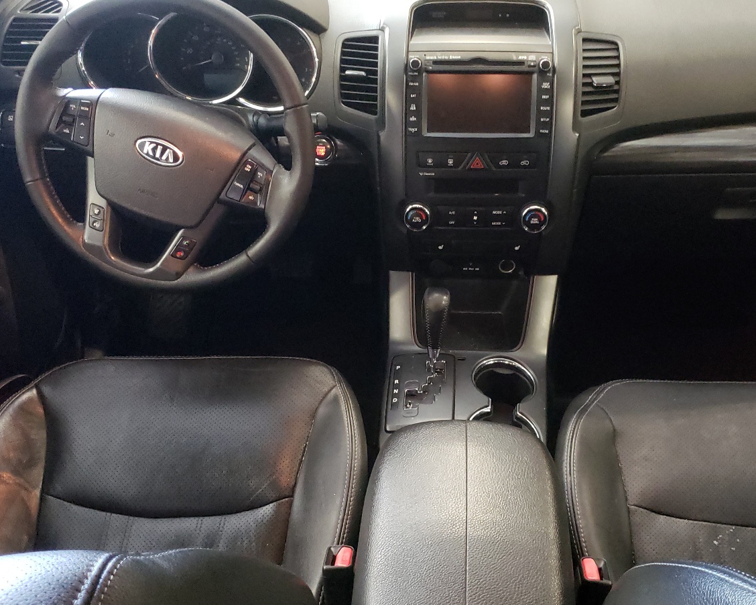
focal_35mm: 36
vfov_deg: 41.0
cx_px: 448
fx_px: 805
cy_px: 349
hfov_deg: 50.0
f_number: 1.5
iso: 602
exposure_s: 1/24
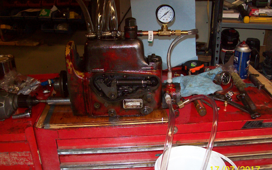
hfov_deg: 50.4
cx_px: 135
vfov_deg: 32.8
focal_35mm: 39
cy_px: 91
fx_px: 289
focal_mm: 6
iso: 200
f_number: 2.7
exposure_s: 1/64
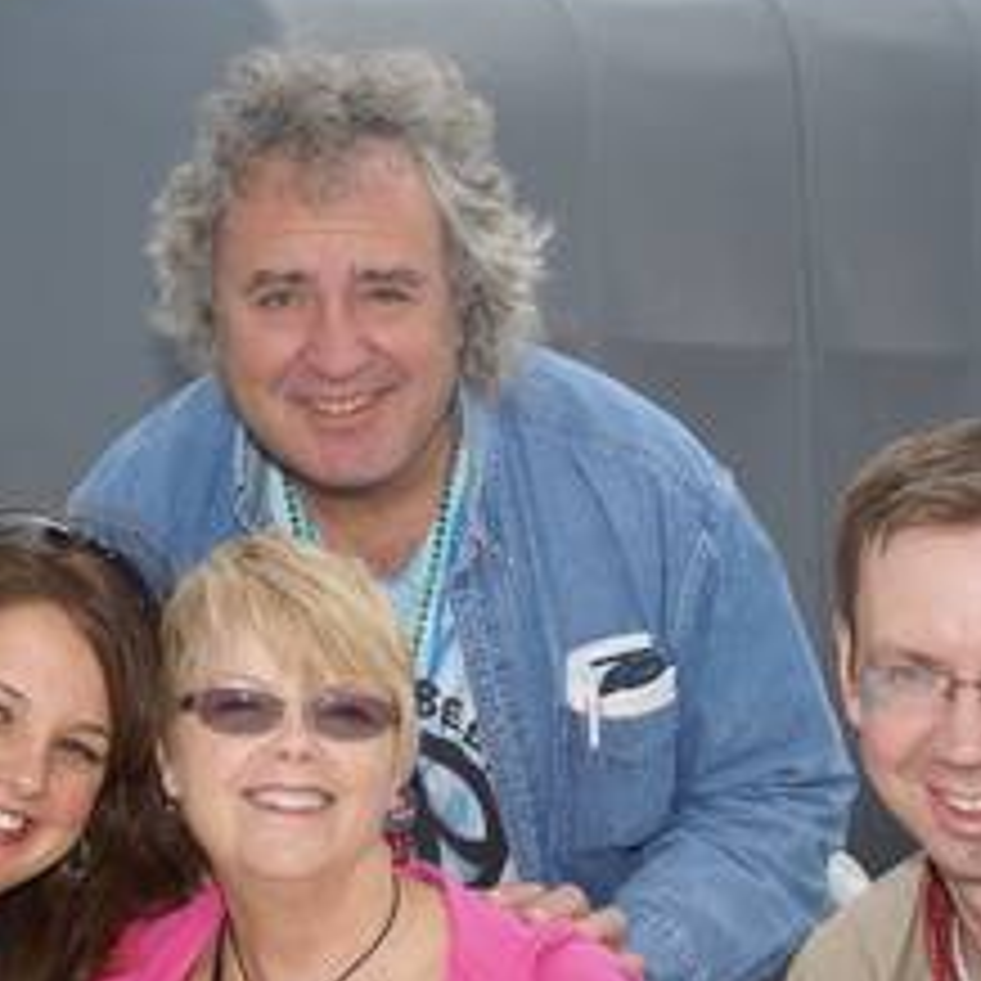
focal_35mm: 88
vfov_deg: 19.6
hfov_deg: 19.7
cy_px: 700
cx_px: 328
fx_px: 2821
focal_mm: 30
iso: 125
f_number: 8
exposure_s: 1/80
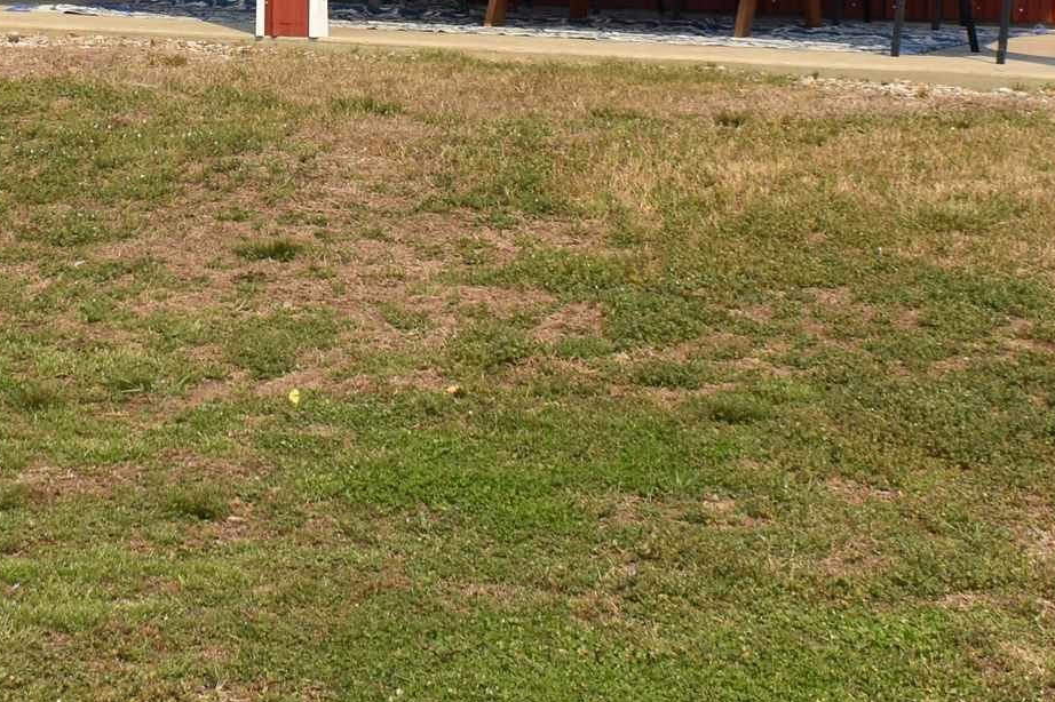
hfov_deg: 22.4
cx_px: 259
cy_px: -101
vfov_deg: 14.8
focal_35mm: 90
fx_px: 2636
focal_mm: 18
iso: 125
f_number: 8
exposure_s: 1/250
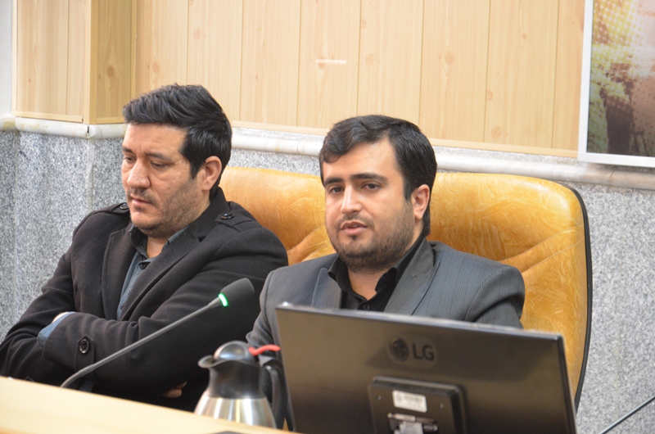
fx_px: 2860
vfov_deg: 8.7
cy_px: 217
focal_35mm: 158
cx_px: 328
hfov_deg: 13.1
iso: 1600
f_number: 5.6
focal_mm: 105
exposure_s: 1/20
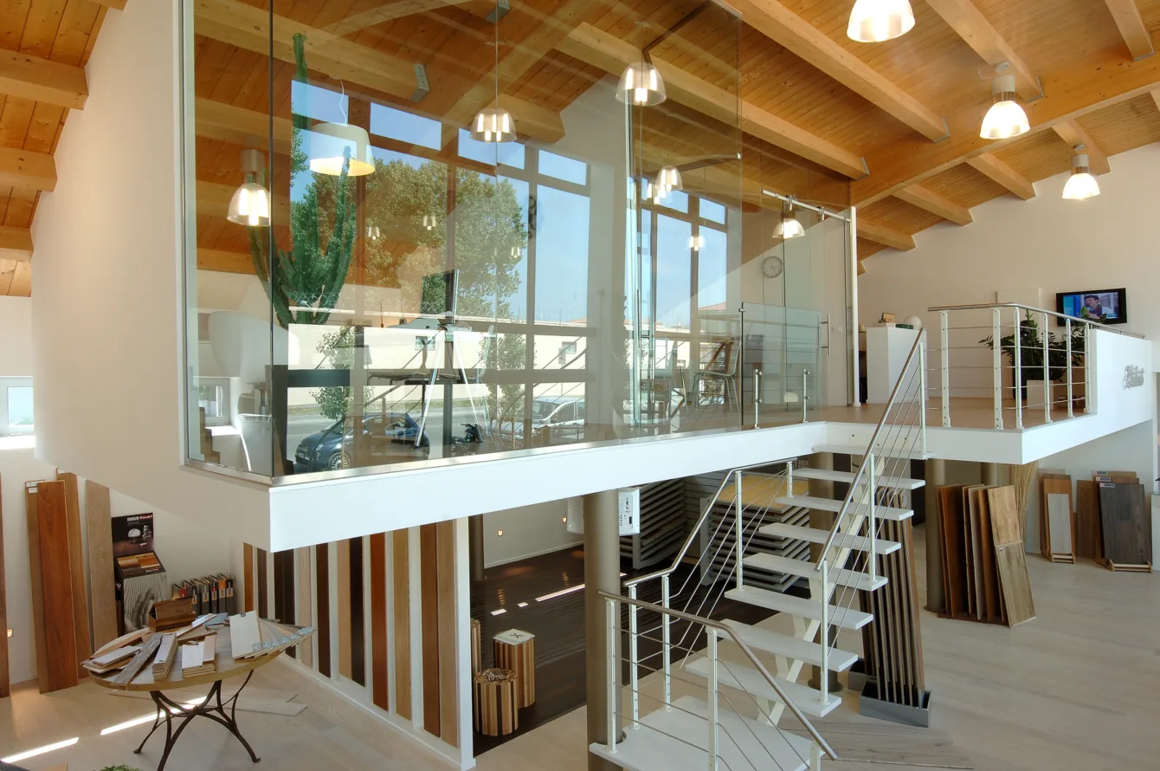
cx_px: 580
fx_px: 724
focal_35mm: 22
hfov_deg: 77.4
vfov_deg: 56.0
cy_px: 386
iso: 100
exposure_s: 1/5
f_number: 16
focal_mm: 15
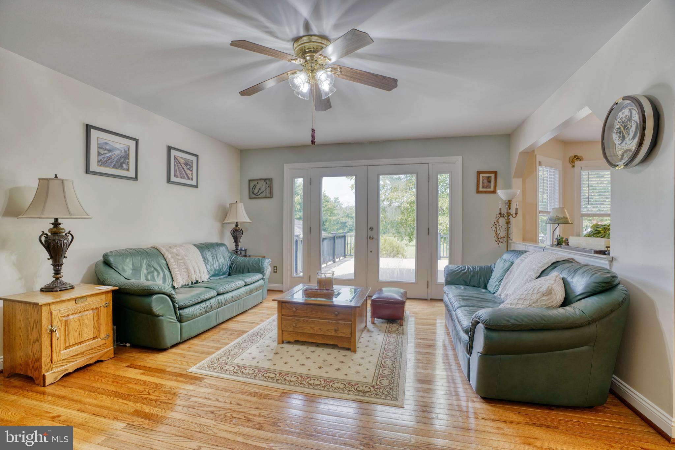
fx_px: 300
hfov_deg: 96.7
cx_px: 338
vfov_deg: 73.8
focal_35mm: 16
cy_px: 225
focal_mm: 16
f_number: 7.1
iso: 640
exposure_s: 1/10
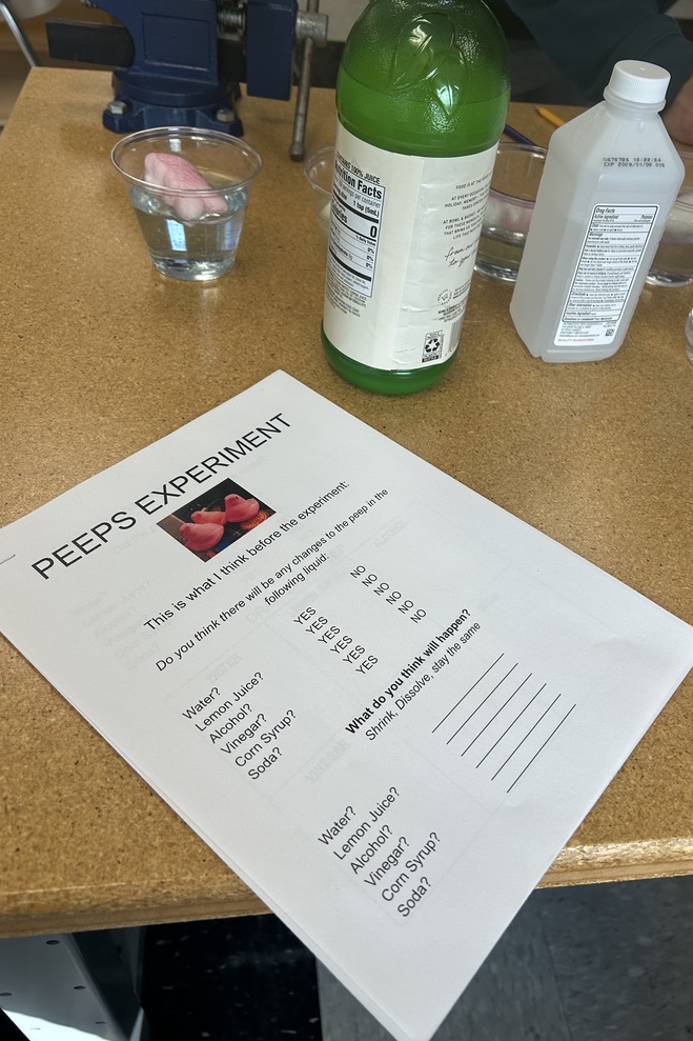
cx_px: 391
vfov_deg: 65.5
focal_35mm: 28
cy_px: 507
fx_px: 809
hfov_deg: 46.3
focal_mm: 5.7
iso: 40
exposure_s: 1/120
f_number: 1.5
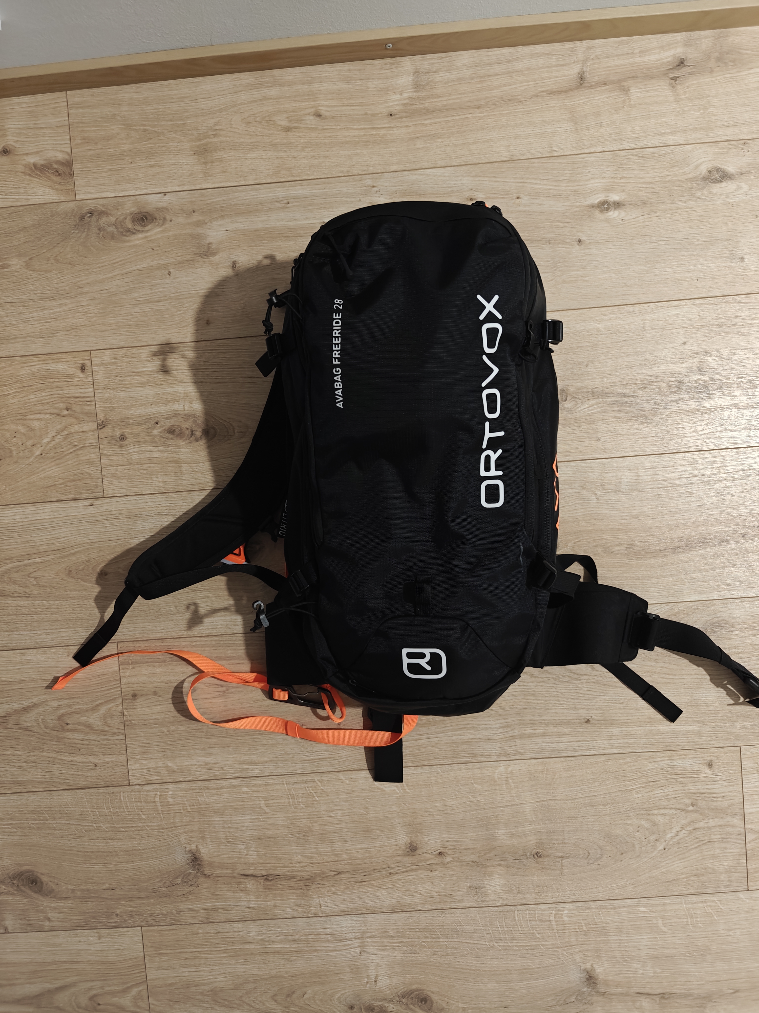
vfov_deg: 73.9
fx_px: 672
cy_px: 506
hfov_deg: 58.9
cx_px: 380
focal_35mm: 23
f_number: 1.6
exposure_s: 1/100
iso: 1000
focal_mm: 6.06
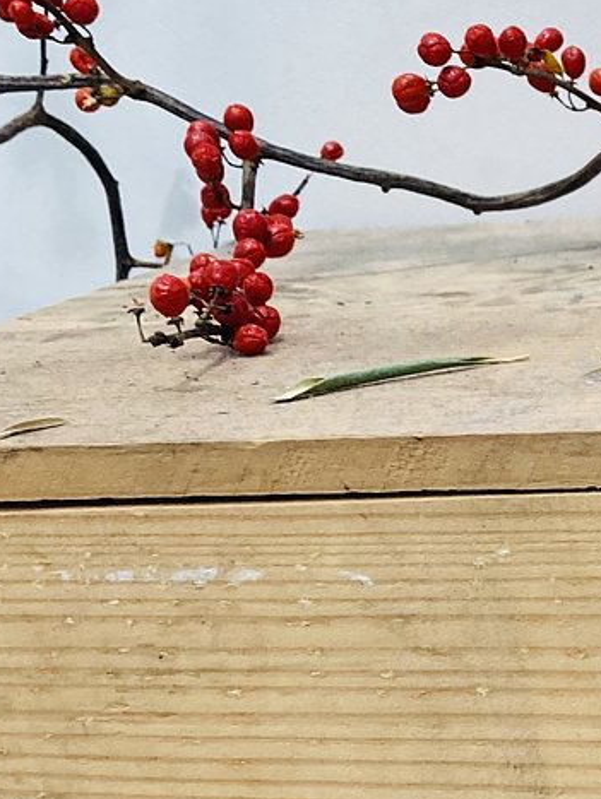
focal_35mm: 92
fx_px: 2127
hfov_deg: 15.0
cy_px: 565
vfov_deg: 21.2
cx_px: 885
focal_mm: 3.99
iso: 100
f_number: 1.8
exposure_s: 1/50
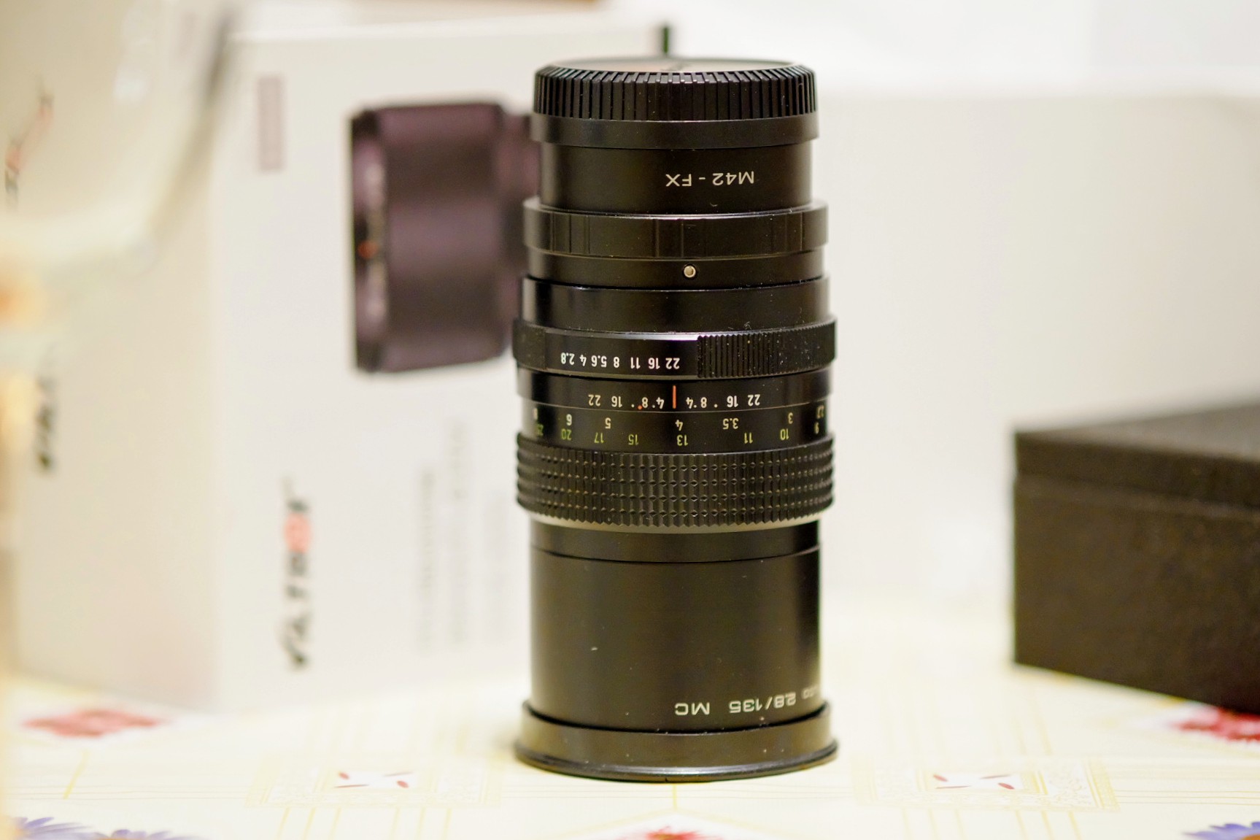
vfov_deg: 10.7
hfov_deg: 16.0
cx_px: 630
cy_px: 420
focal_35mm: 128
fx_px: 4479
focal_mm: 85
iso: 3200
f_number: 1.8
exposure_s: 1/125
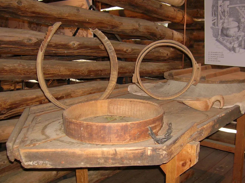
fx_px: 290
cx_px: 132
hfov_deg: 45.8
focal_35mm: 41
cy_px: 96
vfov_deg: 35.1
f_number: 2.9
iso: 56
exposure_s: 1/60.1
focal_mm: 5.7
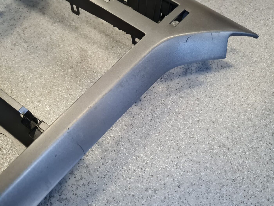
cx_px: 137
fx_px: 206
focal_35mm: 26
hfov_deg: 67.3
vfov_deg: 53.1
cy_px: 103
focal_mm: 5.4
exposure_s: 1/100
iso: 320
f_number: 1.8
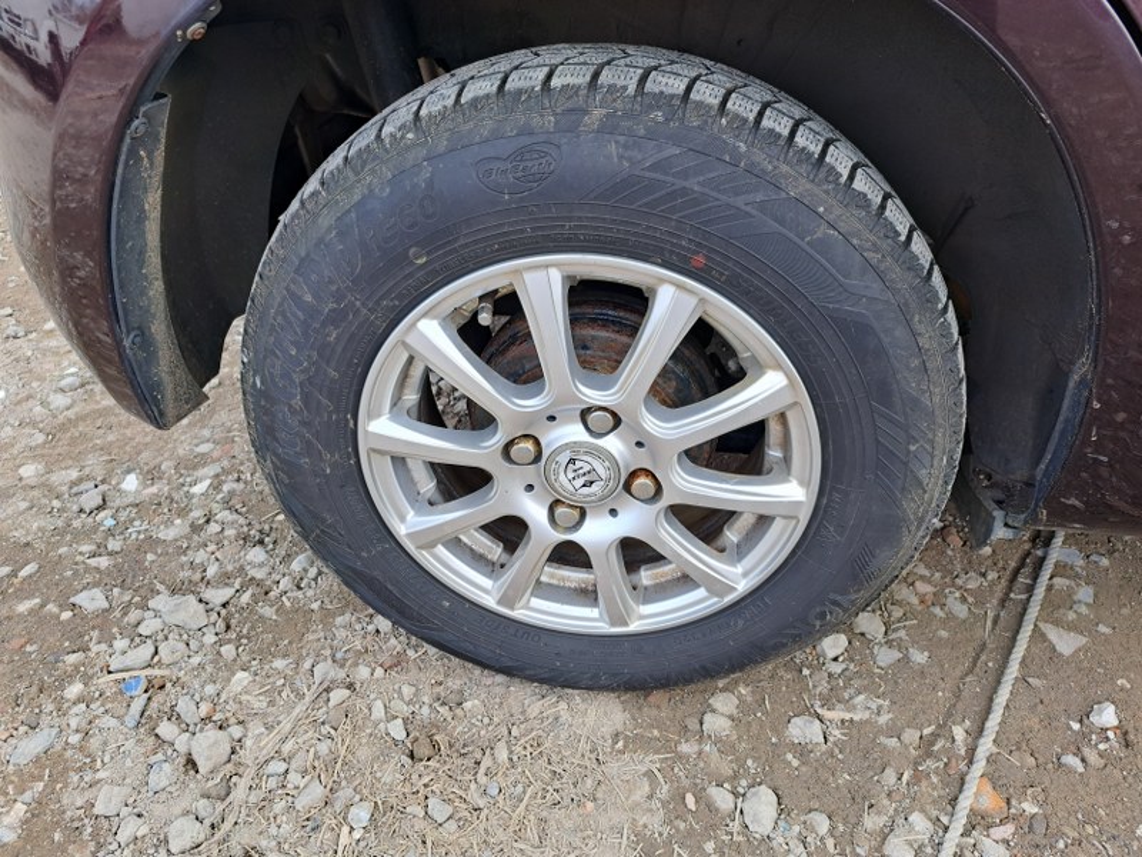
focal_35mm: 24
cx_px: 571
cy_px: 428
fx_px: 792
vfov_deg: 56.8
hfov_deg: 71.6
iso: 50
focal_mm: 5.23
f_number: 1.8
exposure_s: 1/162
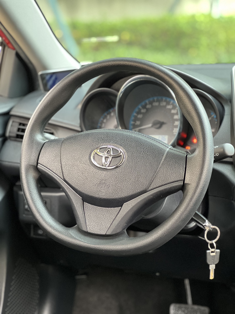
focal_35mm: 77
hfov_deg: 19.1
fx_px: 697
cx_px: 118
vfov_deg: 25.3
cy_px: 157
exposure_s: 1/28
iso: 400
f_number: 2.8
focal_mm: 9
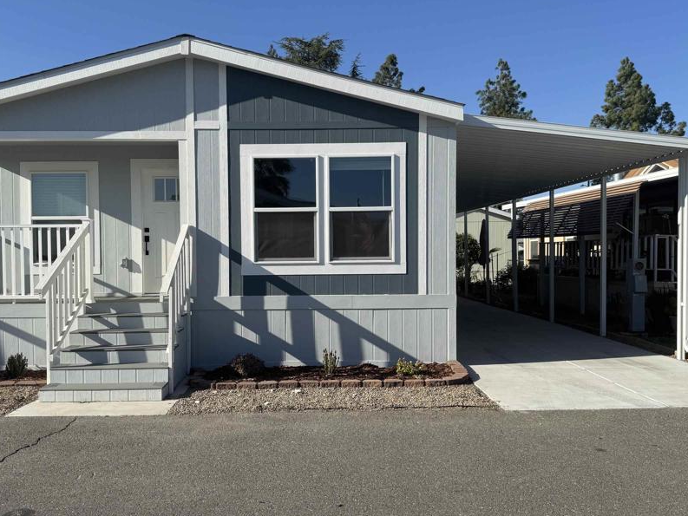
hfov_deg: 58.2
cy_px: 269
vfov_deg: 45.4
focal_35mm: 31
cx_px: 301
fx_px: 616
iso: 80
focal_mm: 6.76
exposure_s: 1/4608
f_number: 1.78
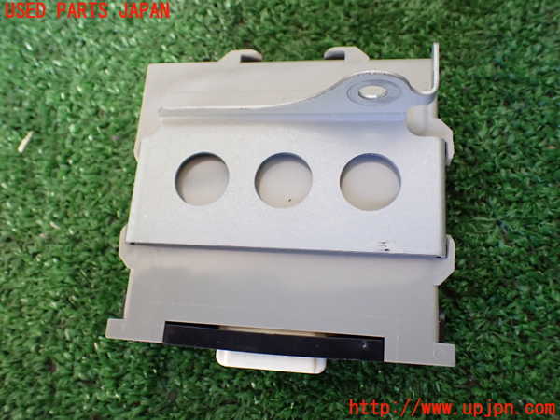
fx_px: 485
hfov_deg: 60.0
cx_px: 280
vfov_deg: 46.8
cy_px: 210
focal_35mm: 30
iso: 800
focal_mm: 5.4
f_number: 2.3
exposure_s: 1/100
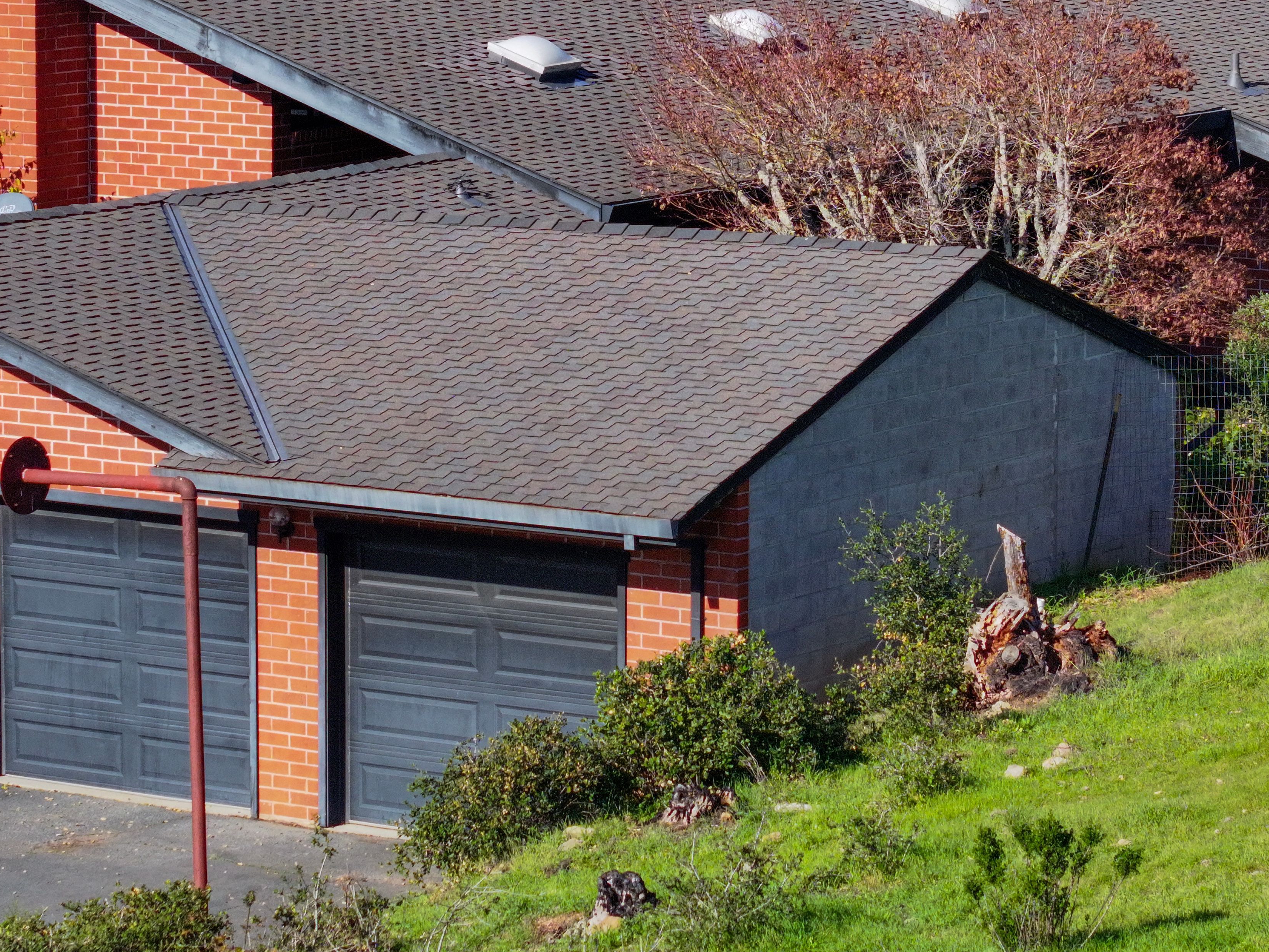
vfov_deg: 8.7
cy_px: 201
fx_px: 6269
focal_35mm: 171
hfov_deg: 11.6
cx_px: 514
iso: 130
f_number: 2.8
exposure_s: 1/1250
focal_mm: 19.35
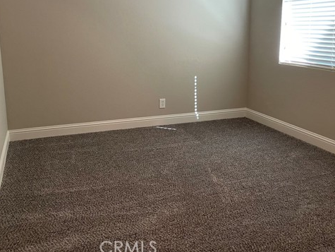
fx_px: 339
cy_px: 88
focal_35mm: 35
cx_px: 138
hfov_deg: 52.3
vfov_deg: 40.3
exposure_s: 1/60
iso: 160
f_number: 1.6
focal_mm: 4.2
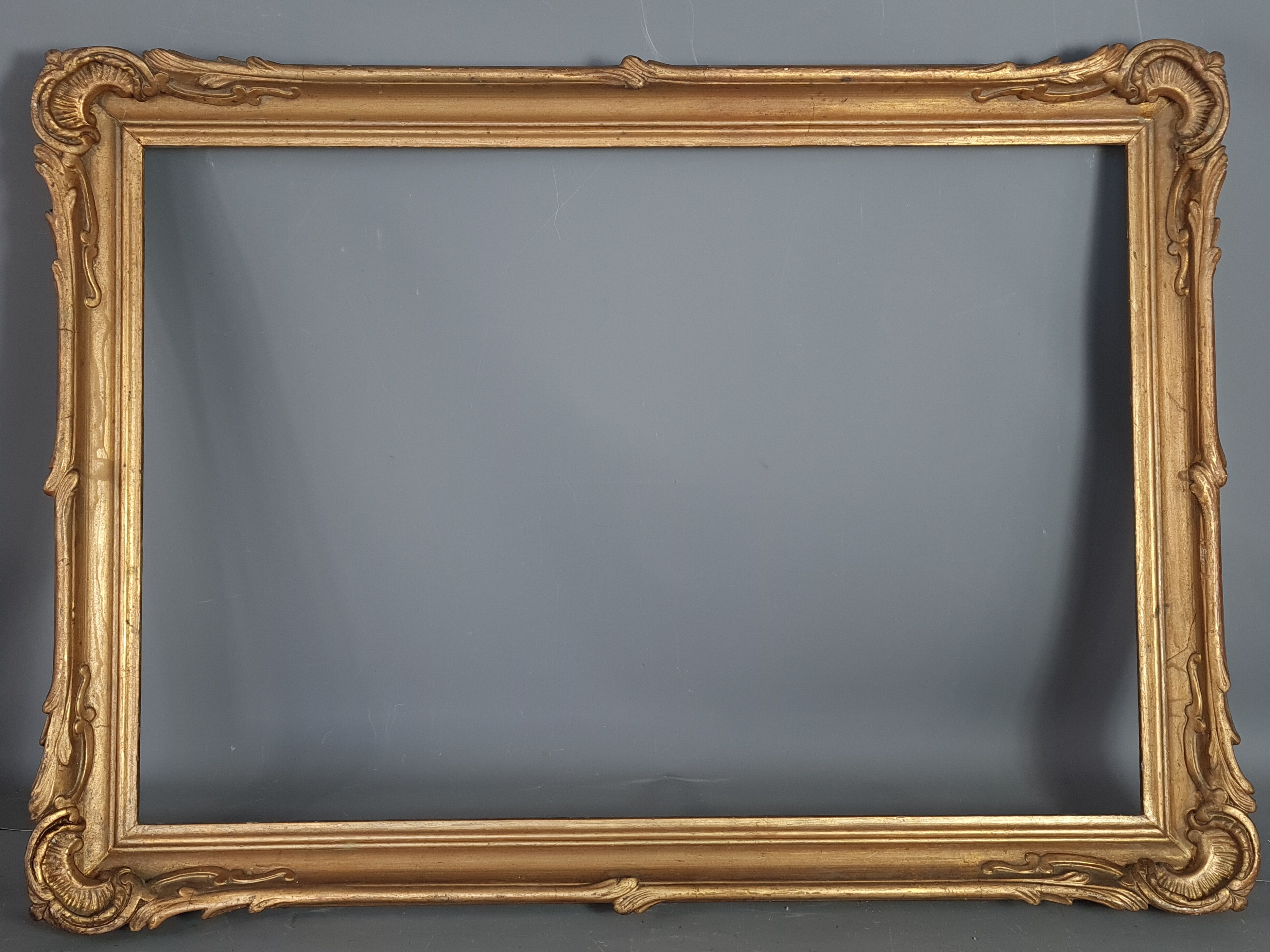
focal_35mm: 27
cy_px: 461
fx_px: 991
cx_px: 640
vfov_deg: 51.3
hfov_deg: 65.3
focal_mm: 5.4
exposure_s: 1/100
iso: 80
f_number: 1.8
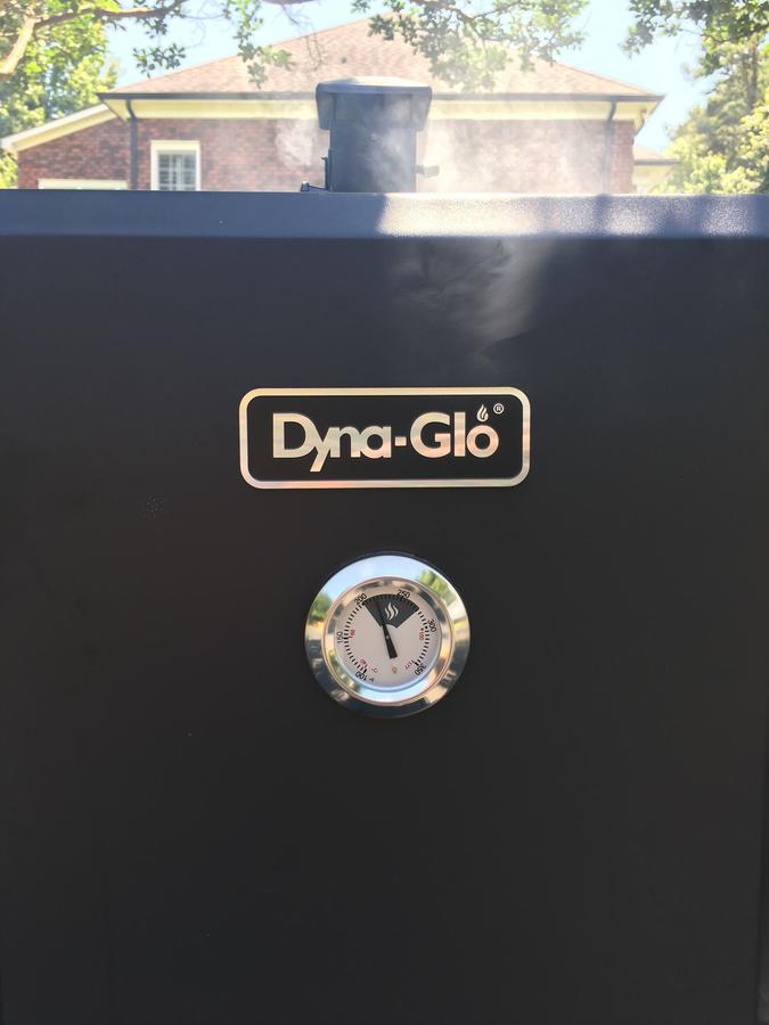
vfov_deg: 61.7
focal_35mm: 29
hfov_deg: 48.2
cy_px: 512
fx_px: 859
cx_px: 384
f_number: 2.2
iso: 25
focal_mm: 4.15
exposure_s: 1/126
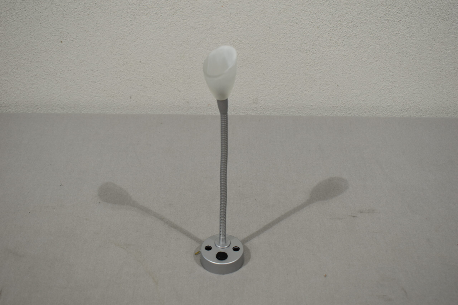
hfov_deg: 41.1
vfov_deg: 28.1
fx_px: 611
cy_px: 152
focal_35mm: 48
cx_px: 229
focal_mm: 32
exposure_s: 1/125
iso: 320
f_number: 5.6
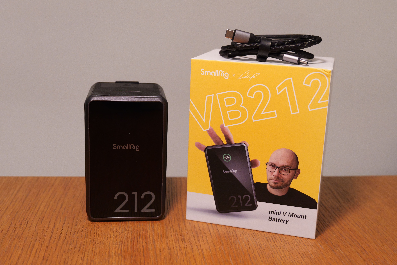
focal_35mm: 45
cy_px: 130
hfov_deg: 43.6
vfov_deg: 29.9
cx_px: 206
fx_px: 496
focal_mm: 43
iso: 4000
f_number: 5.6
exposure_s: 1/50
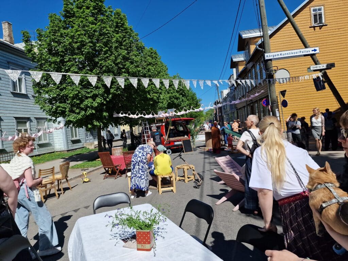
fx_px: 231
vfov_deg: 58.9
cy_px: 130
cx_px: 174
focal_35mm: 23
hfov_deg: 73.9
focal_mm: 6.4
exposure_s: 1/1716
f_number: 1.8
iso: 50
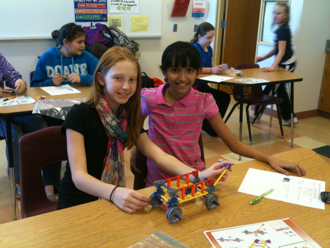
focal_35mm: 35
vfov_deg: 40.7
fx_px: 334
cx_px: 165
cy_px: 124
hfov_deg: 52.6
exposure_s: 1/15
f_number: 2.8
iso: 200
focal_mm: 3.85
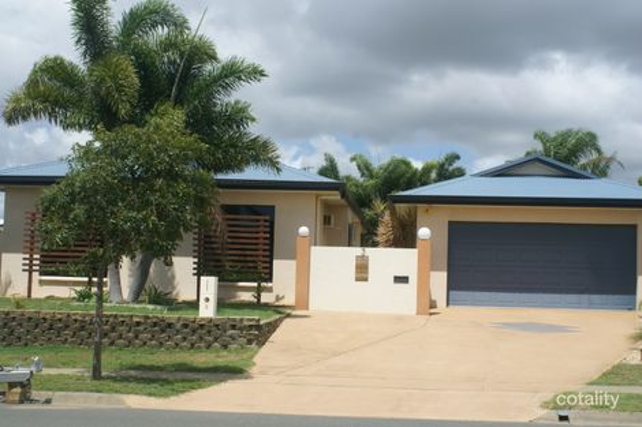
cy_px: 214
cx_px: 321
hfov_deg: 37.9
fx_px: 936
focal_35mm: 52
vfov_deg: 25.7
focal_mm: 35
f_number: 13
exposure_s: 1/125
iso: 100
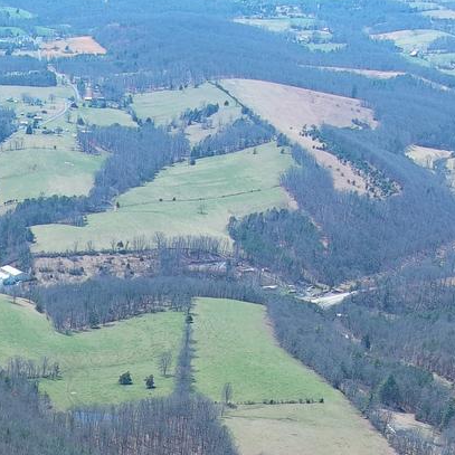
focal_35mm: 124
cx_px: -311
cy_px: 753
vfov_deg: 13.0
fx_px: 1844
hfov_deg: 13.0
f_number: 2.8
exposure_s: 1/628
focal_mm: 10.57
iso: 100
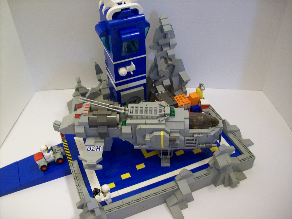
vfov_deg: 39.6
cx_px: 146
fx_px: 304
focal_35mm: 36
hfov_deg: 51.4
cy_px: 110
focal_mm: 6
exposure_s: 1/12.3
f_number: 2.7
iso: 160
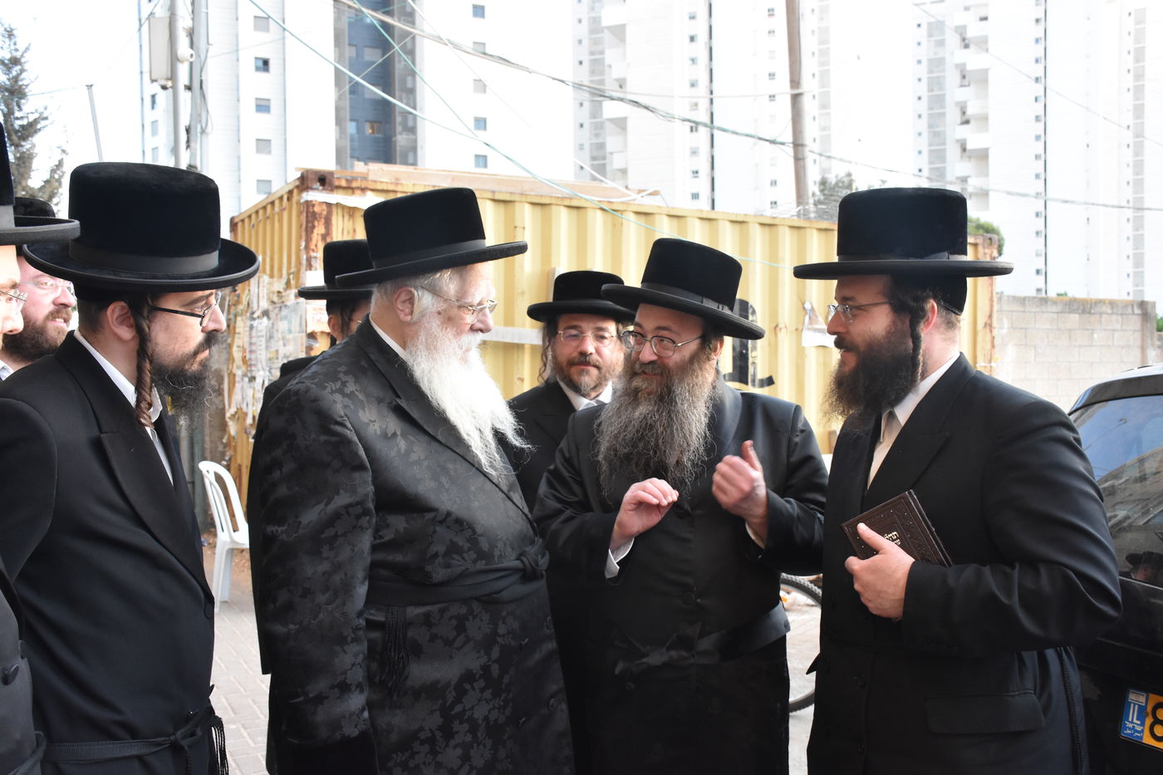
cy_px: 388
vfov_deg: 38.4
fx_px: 1114
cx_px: 582
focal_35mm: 34
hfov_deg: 55.1
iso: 1600
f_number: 9
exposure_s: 1/125
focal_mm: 23
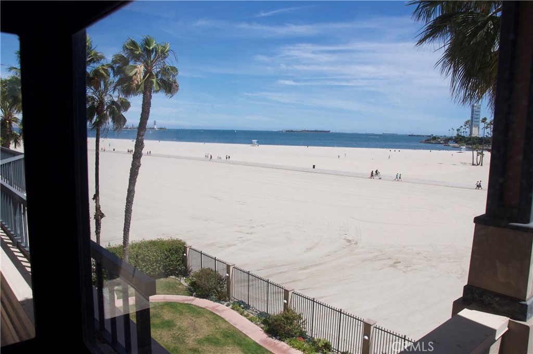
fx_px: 399
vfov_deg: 47.8
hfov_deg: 67.4
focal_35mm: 27
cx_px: 266
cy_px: 177
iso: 400
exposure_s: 1/1600
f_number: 7.1
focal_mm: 18
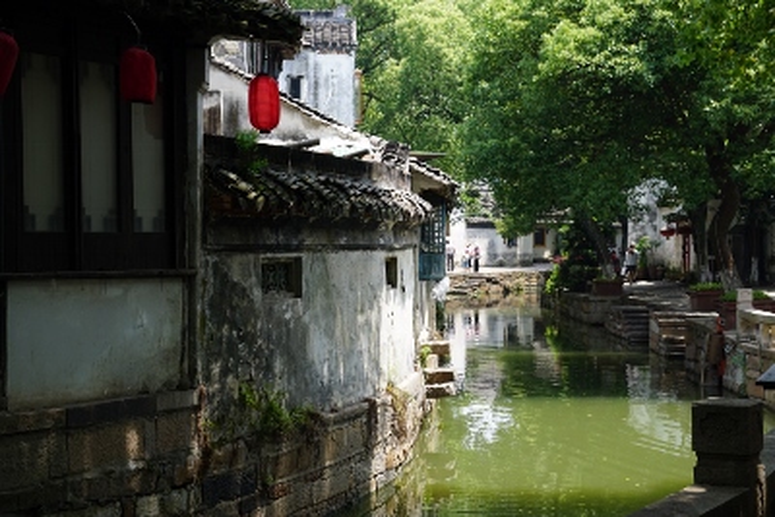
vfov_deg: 20.2
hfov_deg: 29.9
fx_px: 1454
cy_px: 258
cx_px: 388
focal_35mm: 68
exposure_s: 1/100
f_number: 6.3
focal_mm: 45
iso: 100
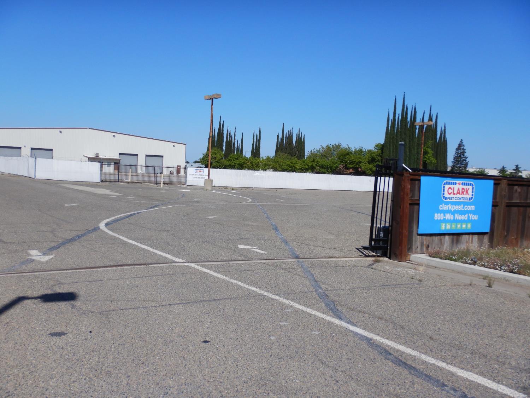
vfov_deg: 38.7
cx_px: 265
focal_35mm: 37
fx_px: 567
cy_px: 199
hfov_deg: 50.1
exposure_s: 1/500
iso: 125
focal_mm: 6.6
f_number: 8.4
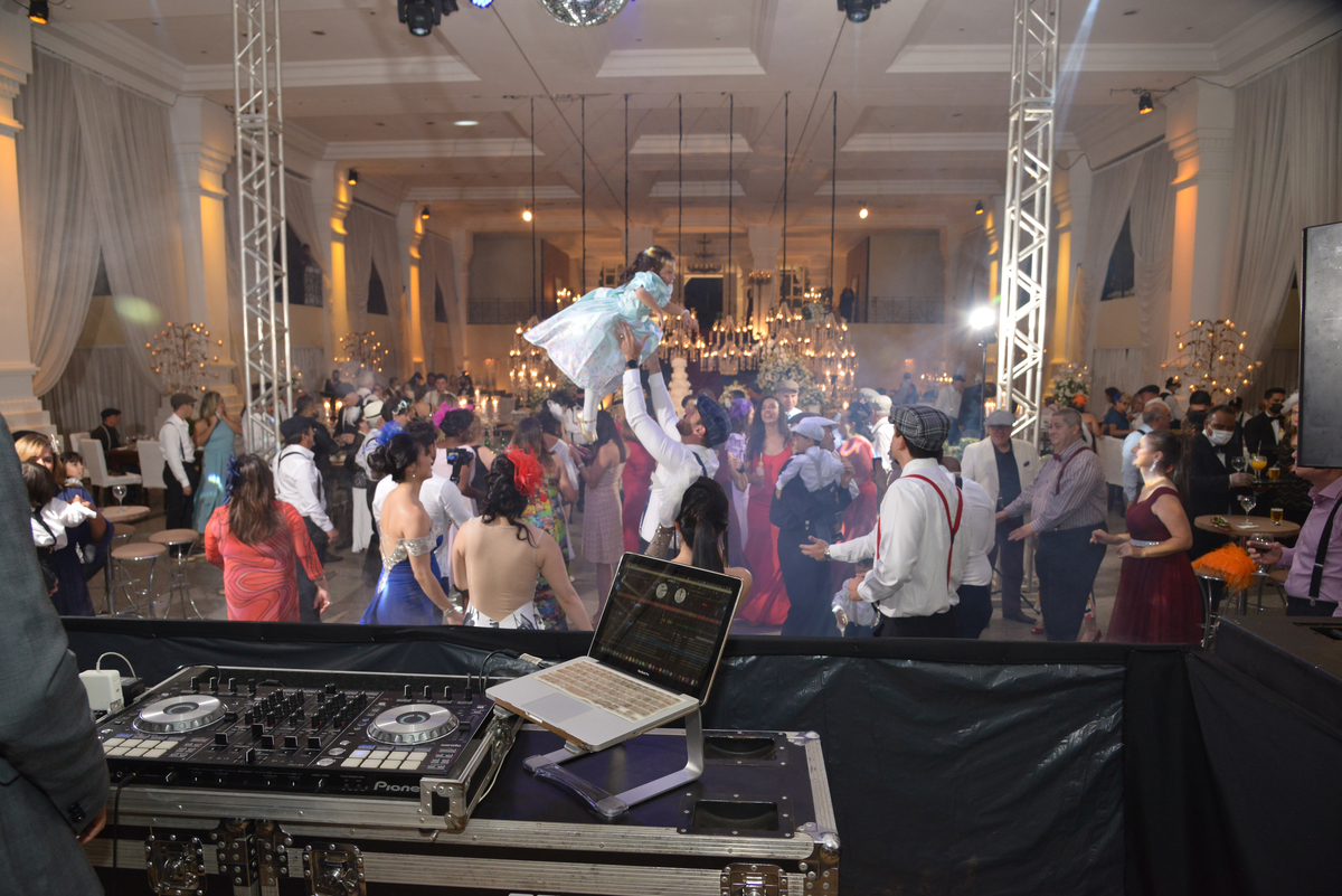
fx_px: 895
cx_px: 671
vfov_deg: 53.2
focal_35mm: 24
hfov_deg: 73.7
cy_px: 448
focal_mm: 24
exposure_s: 1/100
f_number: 6.3
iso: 1600
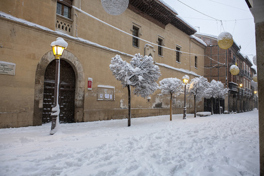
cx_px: 132
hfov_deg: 65.5
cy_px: 88
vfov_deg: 46.4
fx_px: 205
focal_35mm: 28
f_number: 4.5
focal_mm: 28
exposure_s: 1/200
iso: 800
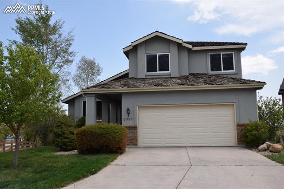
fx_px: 260
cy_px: 94
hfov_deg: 57.2
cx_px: 142
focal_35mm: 33
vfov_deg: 39.9
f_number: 10
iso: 100
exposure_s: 1/200
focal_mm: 22
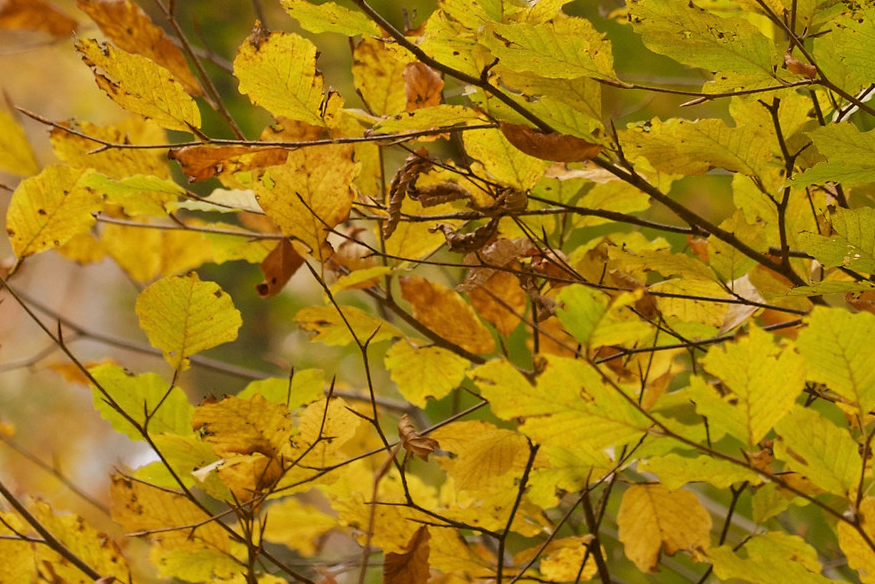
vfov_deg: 3.2
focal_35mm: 432
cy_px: 298
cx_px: 406
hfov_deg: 4.8
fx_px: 10512
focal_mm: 105
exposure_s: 1/80
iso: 200
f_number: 5
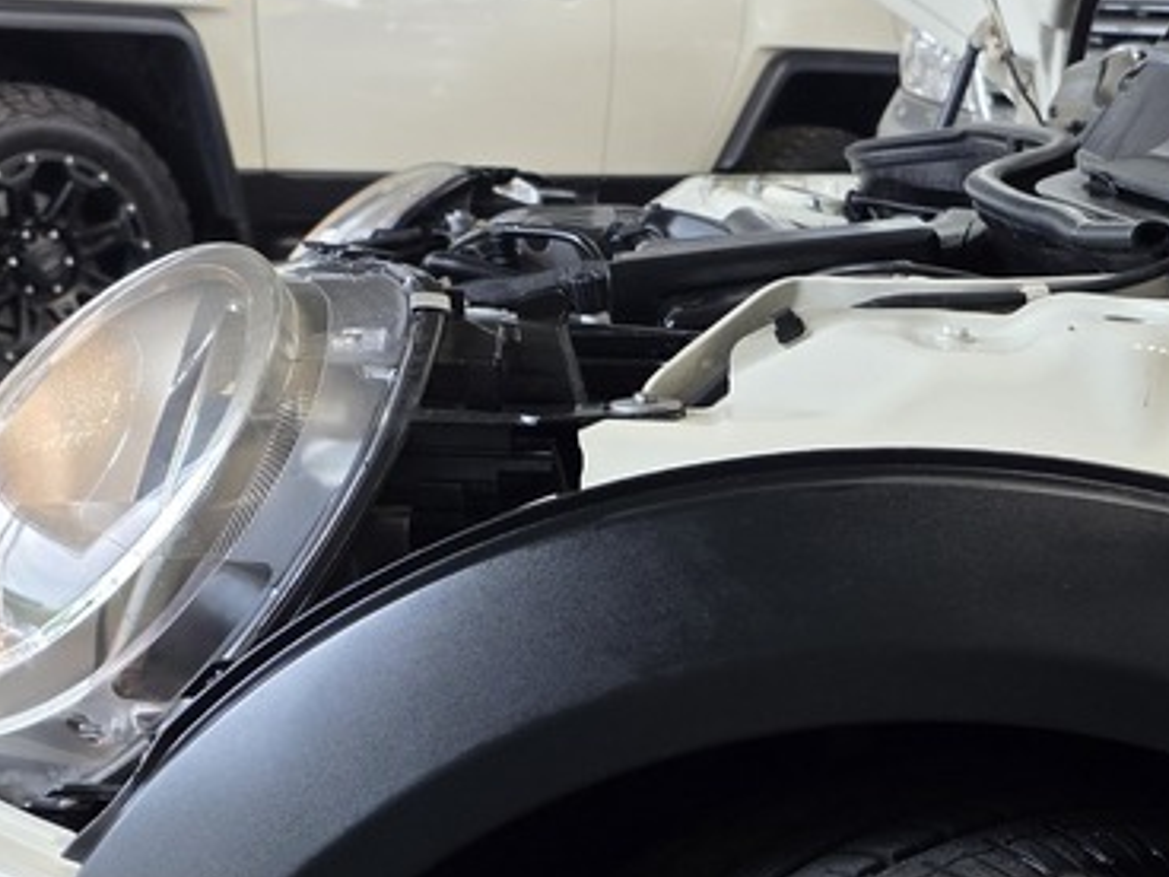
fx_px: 2161
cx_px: 810
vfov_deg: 22.0
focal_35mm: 64
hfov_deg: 30.0
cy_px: 890
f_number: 1.7
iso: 50
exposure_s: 1/180
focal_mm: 6.25
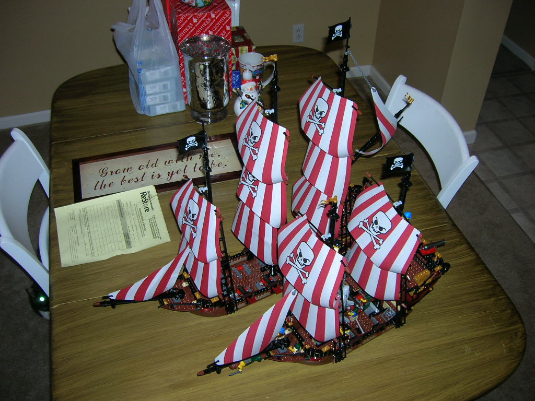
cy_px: 200
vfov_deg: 41.8
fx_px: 525
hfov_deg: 54.0
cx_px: 268
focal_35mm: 34
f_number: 2.9
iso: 50
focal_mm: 5.7
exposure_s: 1/60.1
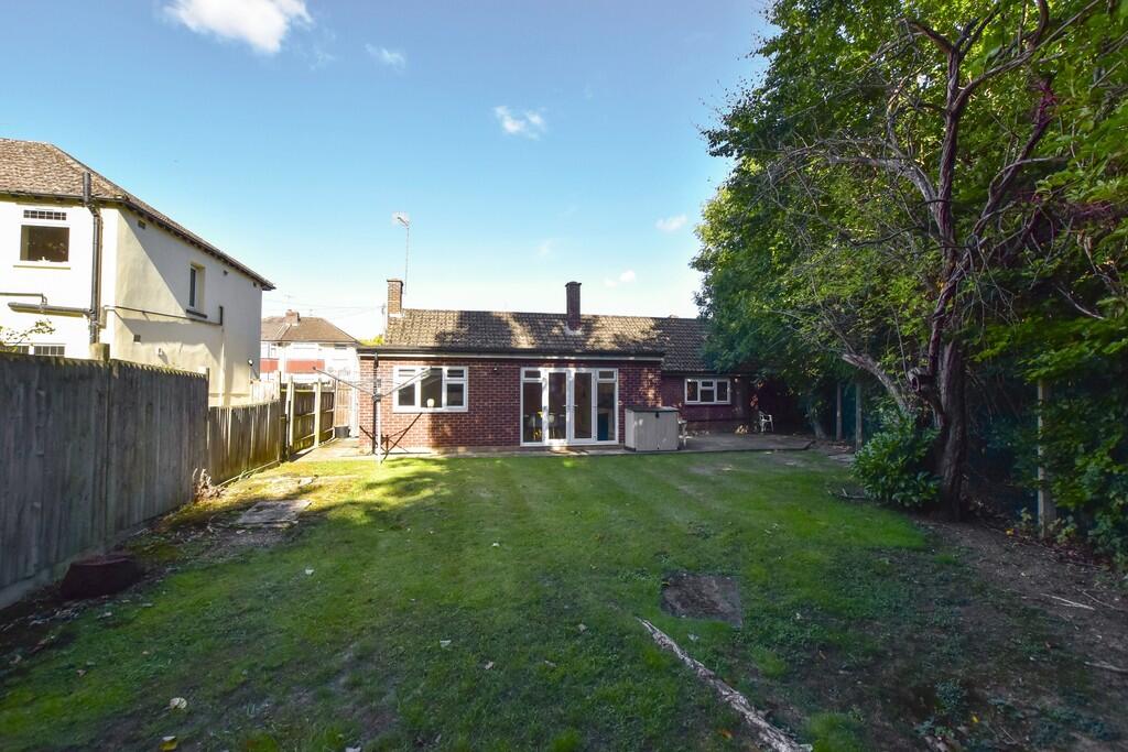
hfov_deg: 100.4
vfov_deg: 77.3
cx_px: 564
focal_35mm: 15
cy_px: 376
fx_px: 470
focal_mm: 10
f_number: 8
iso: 640
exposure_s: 1/500
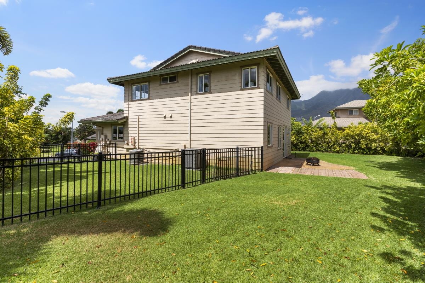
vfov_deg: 70.4
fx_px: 201
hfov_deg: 93.3
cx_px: 212
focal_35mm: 17
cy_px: 142
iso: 100
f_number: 8
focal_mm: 17
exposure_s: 1/400
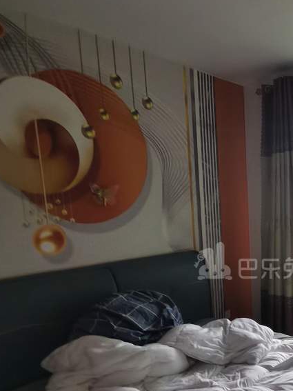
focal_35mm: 32
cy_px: 262
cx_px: 249
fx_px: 361
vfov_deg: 55.6
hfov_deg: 41.5
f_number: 2.4
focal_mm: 1.78
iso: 125
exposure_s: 1/50
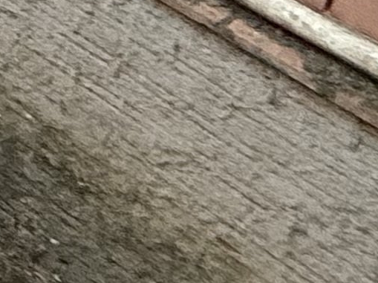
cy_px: -726
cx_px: -1104
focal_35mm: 111
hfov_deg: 8.4
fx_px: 1211
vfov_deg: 8.9
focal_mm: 2.22
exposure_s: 1/60
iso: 500
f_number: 2.2
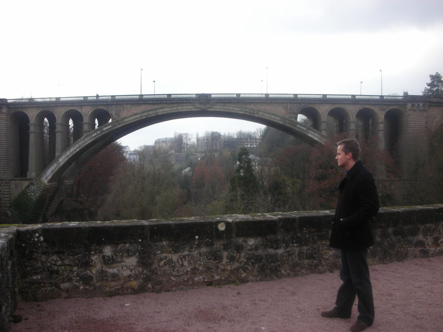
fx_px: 448
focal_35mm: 35
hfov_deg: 52.6
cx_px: 222
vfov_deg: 40.7
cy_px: 166
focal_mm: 5.8
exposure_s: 1/152
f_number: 3
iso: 50
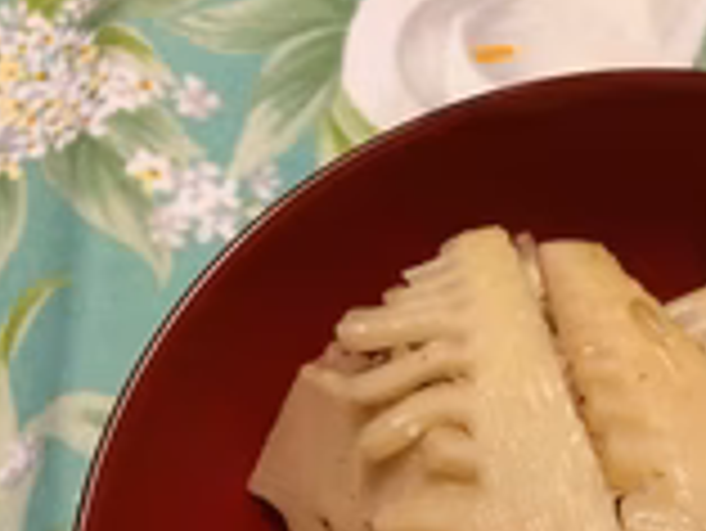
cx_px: 728
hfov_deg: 24.9
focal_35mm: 74
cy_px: 639
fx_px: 1510
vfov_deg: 18.8
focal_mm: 4.15
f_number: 2.2
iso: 125
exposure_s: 1/30
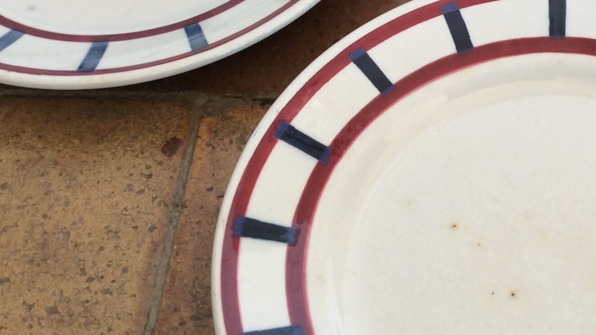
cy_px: 219
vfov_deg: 17.7
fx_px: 1074
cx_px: 529
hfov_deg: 29.8
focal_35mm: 68
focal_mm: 3.3
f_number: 2.4
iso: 40
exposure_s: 1/33
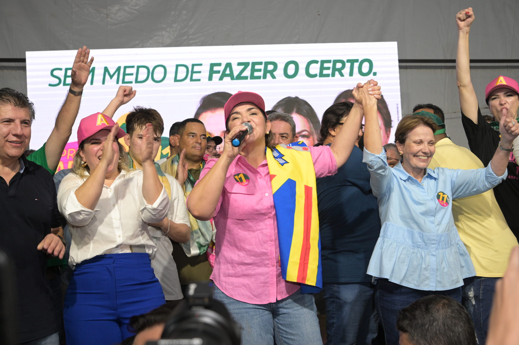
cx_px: 260
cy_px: 172
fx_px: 663
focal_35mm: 46
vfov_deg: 29.2
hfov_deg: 42.8
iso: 2500
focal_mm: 46
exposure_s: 1/200
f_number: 5.6
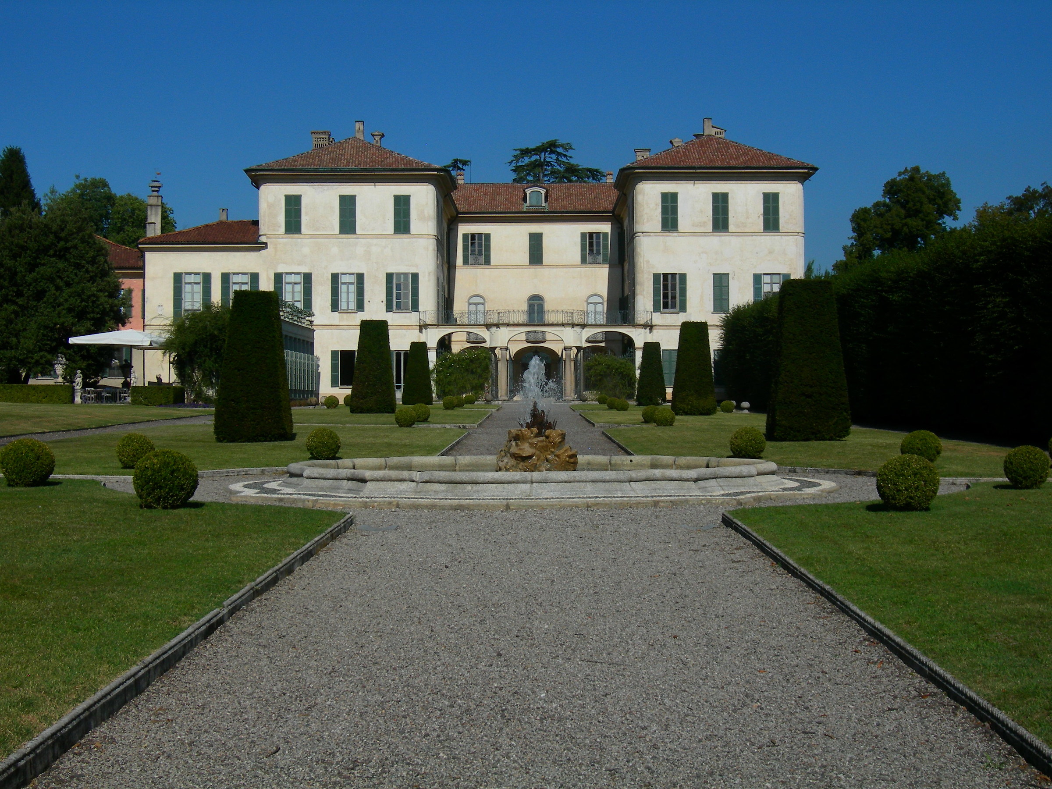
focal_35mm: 51
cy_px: 394
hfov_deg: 37.5
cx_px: 526
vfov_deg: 28.6
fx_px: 1550
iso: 50
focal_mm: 10.6
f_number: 5.4
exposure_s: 1/1073
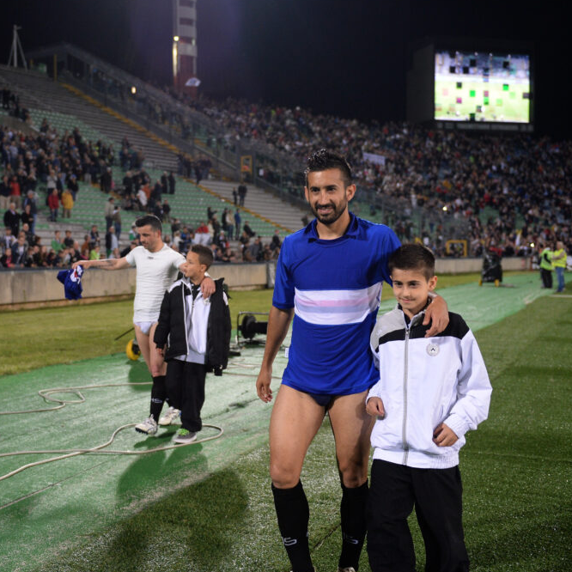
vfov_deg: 36.1
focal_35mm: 47
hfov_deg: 35.8
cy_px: 287
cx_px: 210
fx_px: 879
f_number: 2.8
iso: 2500
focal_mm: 36
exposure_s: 1/800
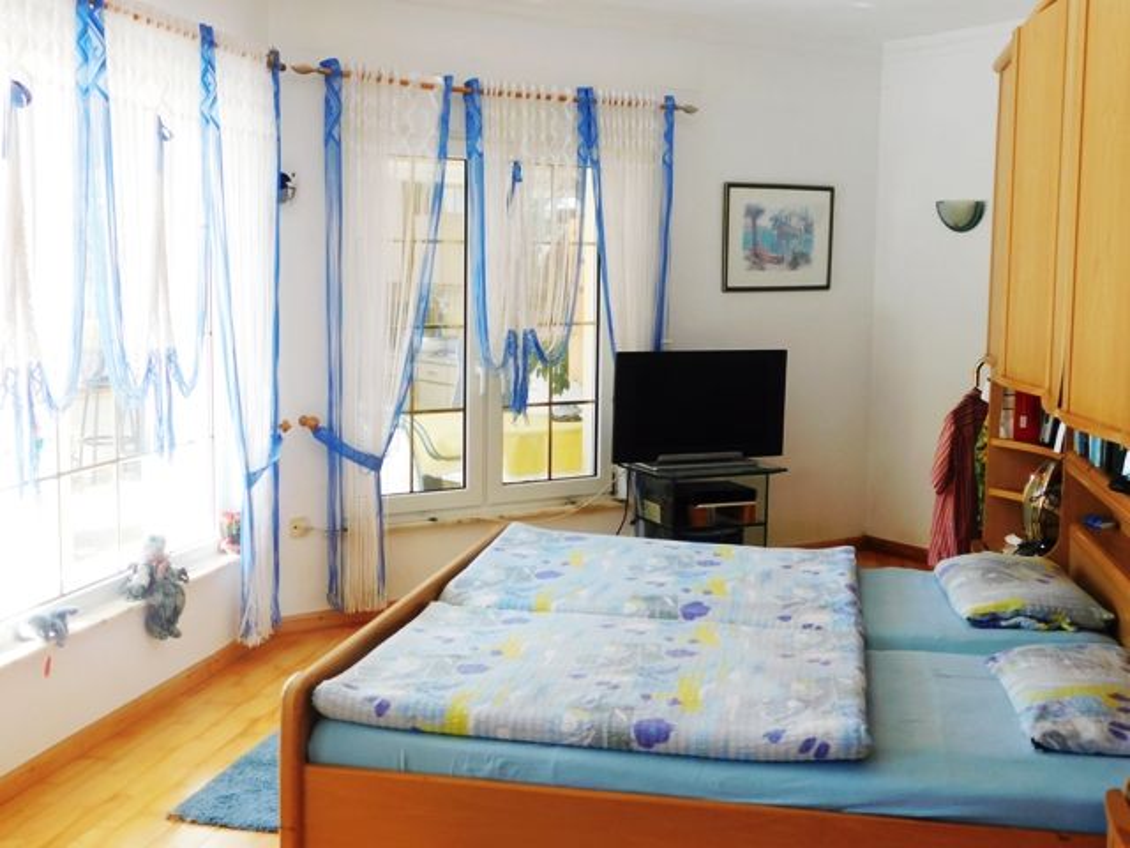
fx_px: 1306
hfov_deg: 46.8
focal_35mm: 40
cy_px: 424
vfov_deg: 36.0
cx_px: 565
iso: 125
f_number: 3.6
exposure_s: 1/60
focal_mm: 7.1
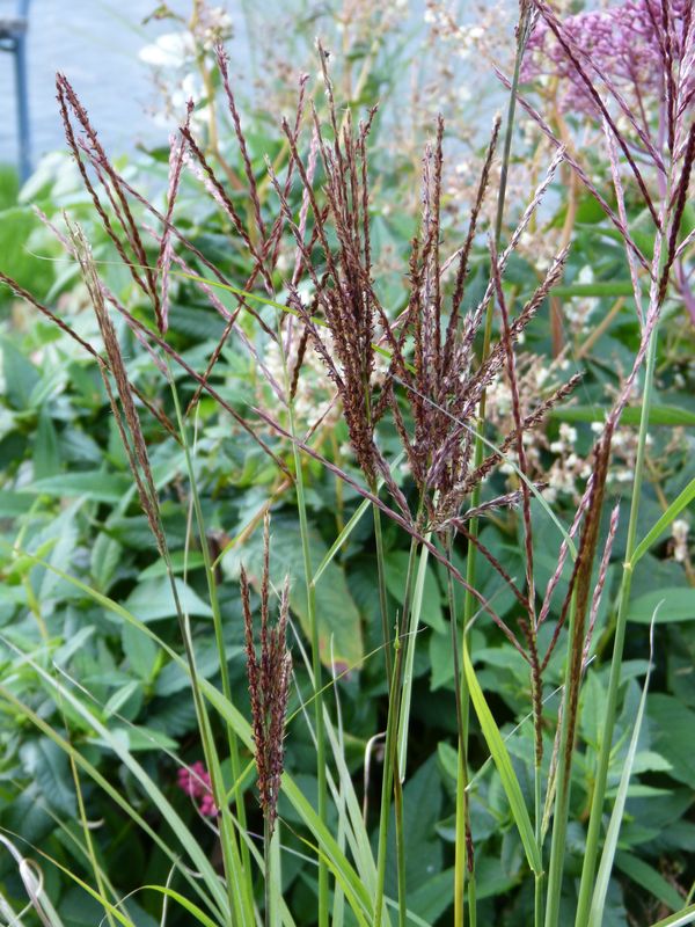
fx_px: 1874
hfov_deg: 21.0
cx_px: 348
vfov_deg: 27.8
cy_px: 464
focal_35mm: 70
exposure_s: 1/60
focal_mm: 12.6
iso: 160
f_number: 3.3
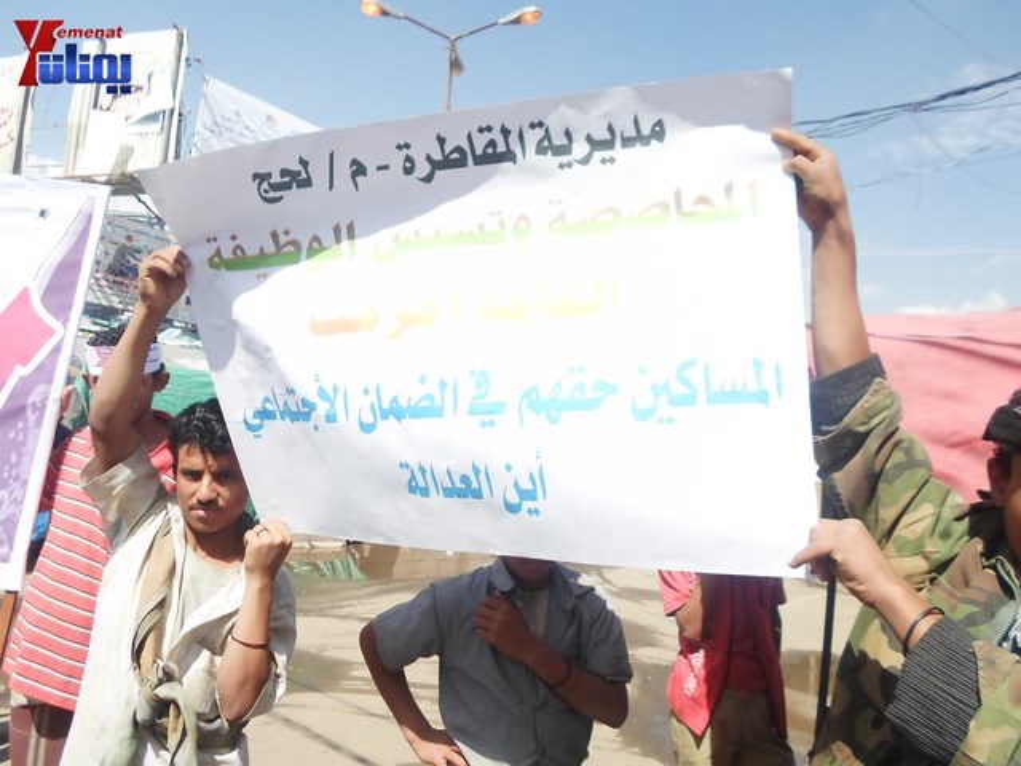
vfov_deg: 54.9
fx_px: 737
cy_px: 383
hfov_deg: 69.4
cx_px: 510
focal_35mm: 25
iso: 80
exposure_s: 1/1000
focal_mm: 4.5
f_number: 2.5
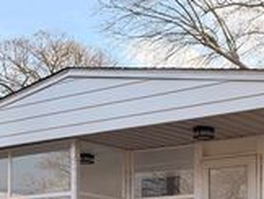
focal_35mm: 74
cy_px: 249
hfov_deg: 25.3
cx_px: 246
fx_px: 565
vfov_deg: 18.7
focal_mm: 6.76
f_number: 1.78
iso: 100
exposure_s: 1/2299
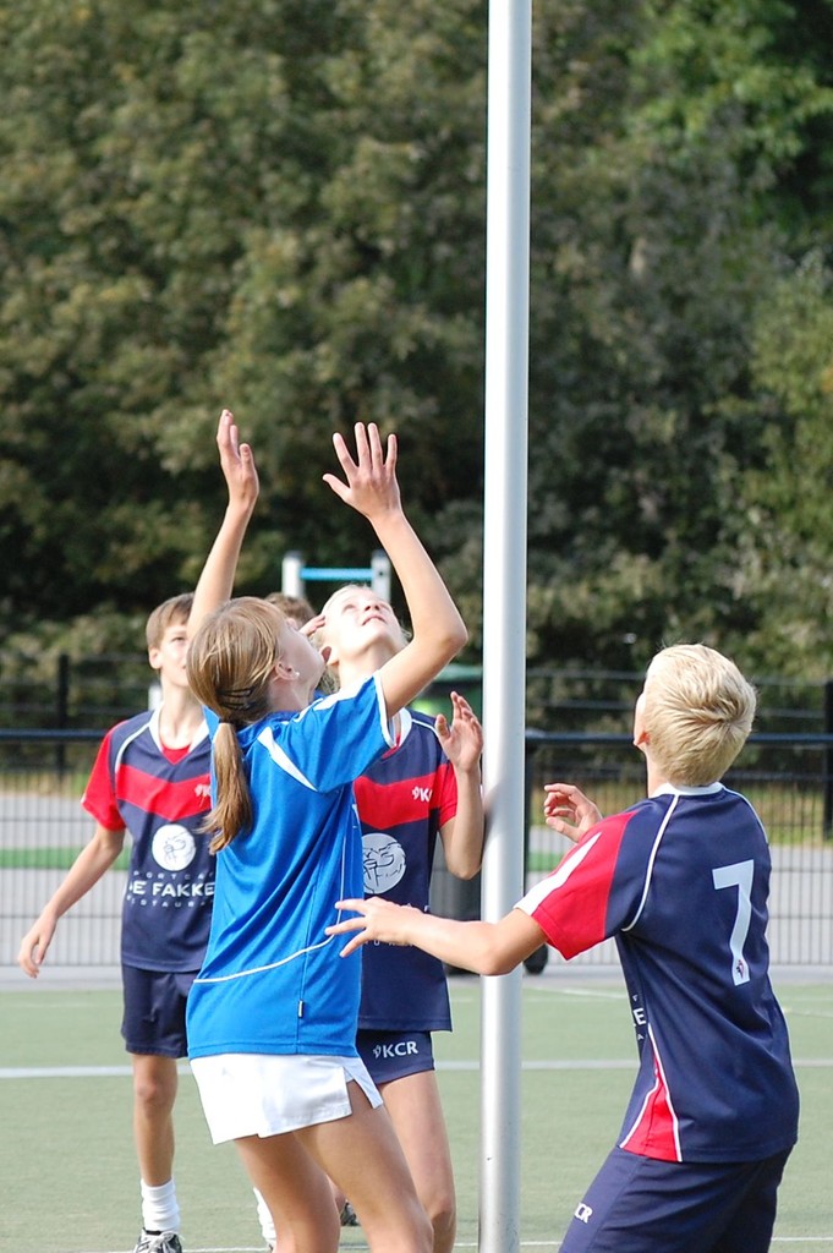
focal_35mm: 135
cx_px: 416
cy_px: 626
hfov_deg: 10.1
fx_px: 4693
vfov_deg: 15.2
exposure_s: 1/500
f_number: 4.5
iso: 500
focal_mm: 90
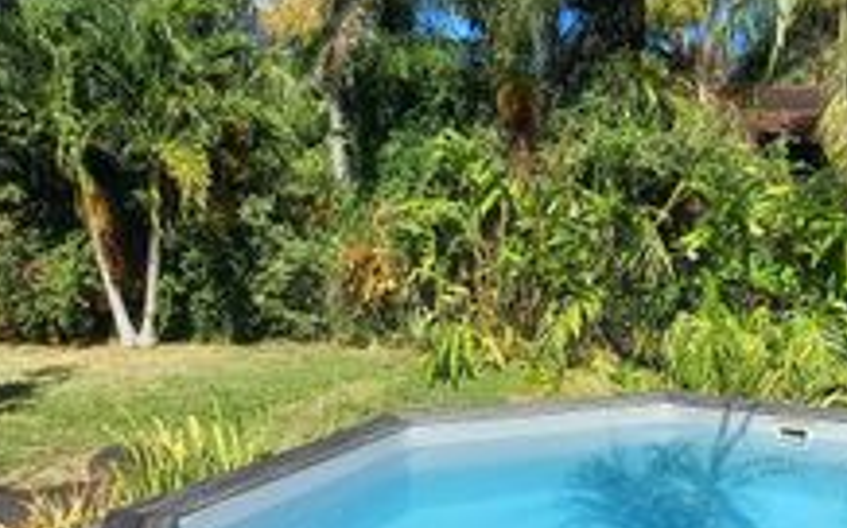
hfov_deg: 50.0
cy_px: 264
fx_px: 877
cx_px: 606
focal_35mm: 38
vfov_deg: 33.5
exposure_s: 1/874
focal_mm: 1.42
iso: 50
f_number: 2.2
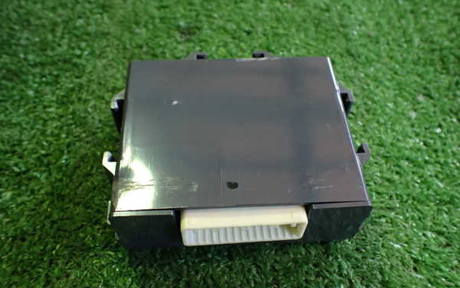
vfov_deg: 39.4
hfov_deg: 59.6
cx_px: 229
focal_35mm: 32
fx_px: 401
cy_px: 154
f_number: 2.3
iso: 800
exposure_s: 1/100
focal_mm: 5.4
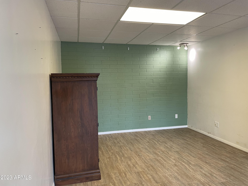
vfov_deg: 53.1
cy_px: 93
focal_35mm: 26
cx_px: 124
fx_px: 186
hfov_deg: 67.3
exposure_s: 1/60
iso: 100
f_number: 1.6
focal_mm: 4.2
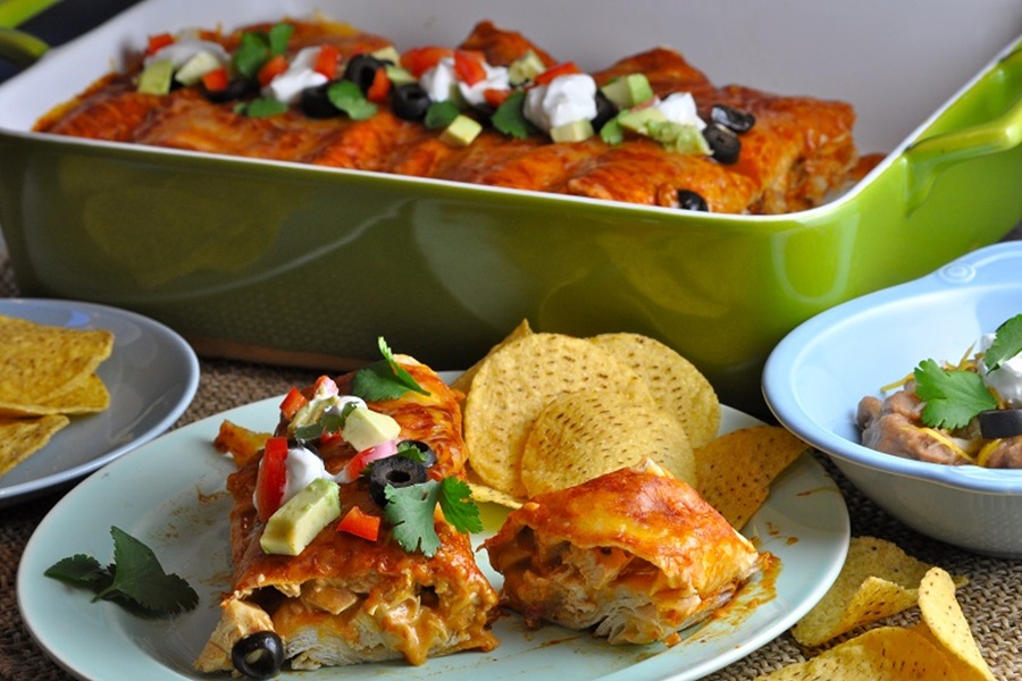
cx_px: 511
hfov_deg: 16.7
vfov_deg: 11.1
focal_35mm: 123
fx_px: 3492
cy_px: 340
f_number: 13
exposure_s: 1/25
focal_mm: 82
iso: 400
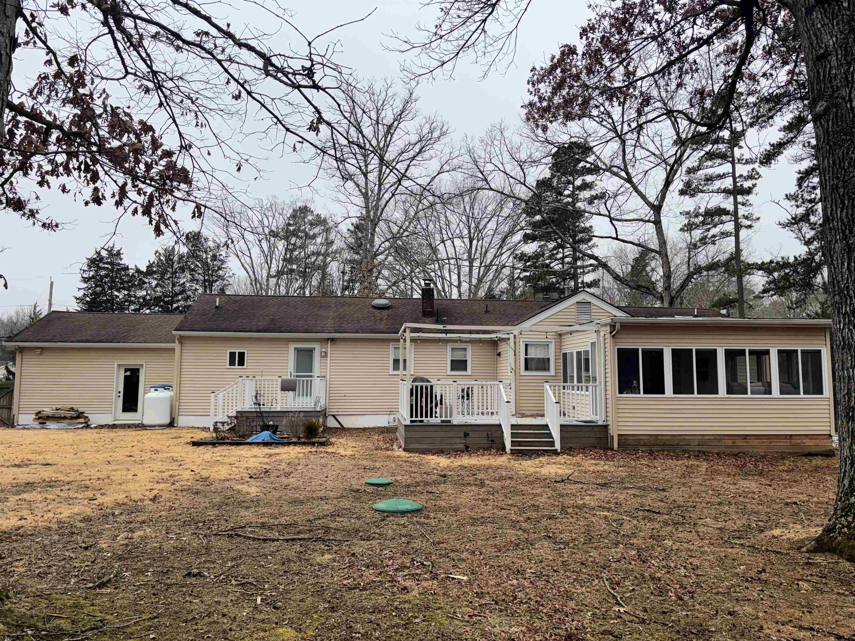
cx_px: 428
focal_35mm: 26
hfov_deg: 67.3
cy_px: 320
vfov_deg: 53.1
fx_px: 642
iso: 50
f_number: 1.6
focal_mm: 5.96
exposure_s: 1/1337
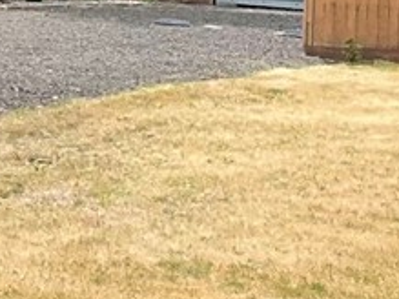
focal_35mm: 212
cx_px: 410
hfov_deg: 9.3
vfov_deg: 6.9
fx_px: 2442
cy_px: -82
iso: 25
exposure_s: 1/1121
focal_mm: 3
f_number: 1.8
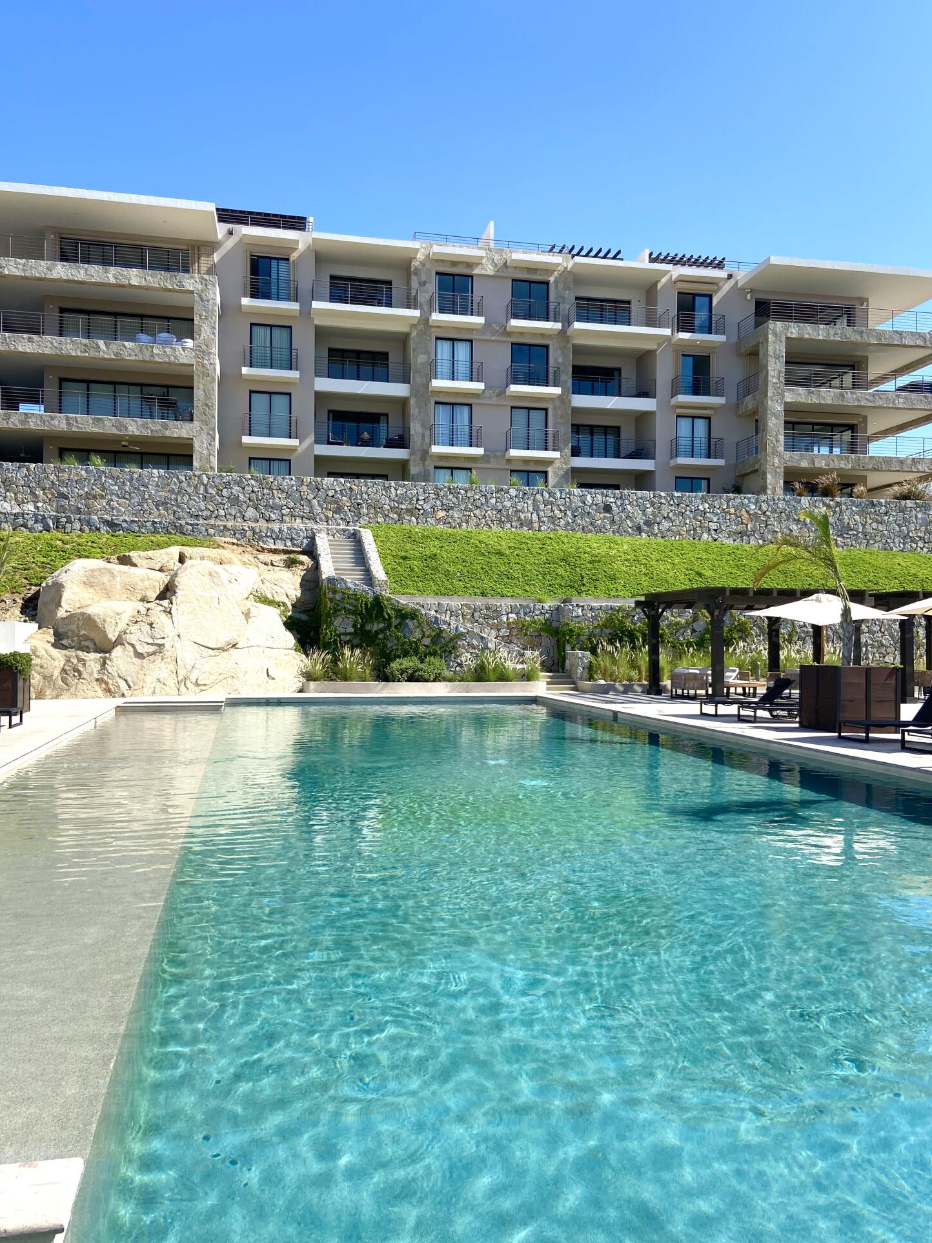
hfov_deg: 51.3
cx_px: 468
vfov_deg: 65.3
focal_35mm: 27
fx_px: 969
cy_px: 627
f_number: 1.8
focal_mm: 4.25
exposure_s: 1/2463
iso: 32
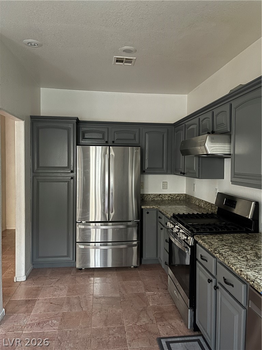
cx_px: 131
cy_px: 175
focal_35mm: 25
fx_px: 252
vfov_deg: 69.4
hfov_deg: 54.9
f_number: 1.6
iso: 640
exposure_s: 1/15
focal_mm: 5.1
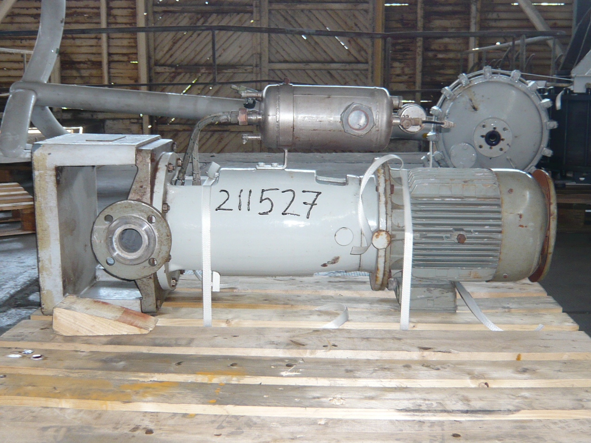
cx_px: 296
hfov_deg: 44.8
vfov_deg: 34.3
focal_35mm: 42
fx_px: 717
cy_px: 222
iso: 125
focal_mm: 4.6
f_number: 2.8
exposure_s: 1/30
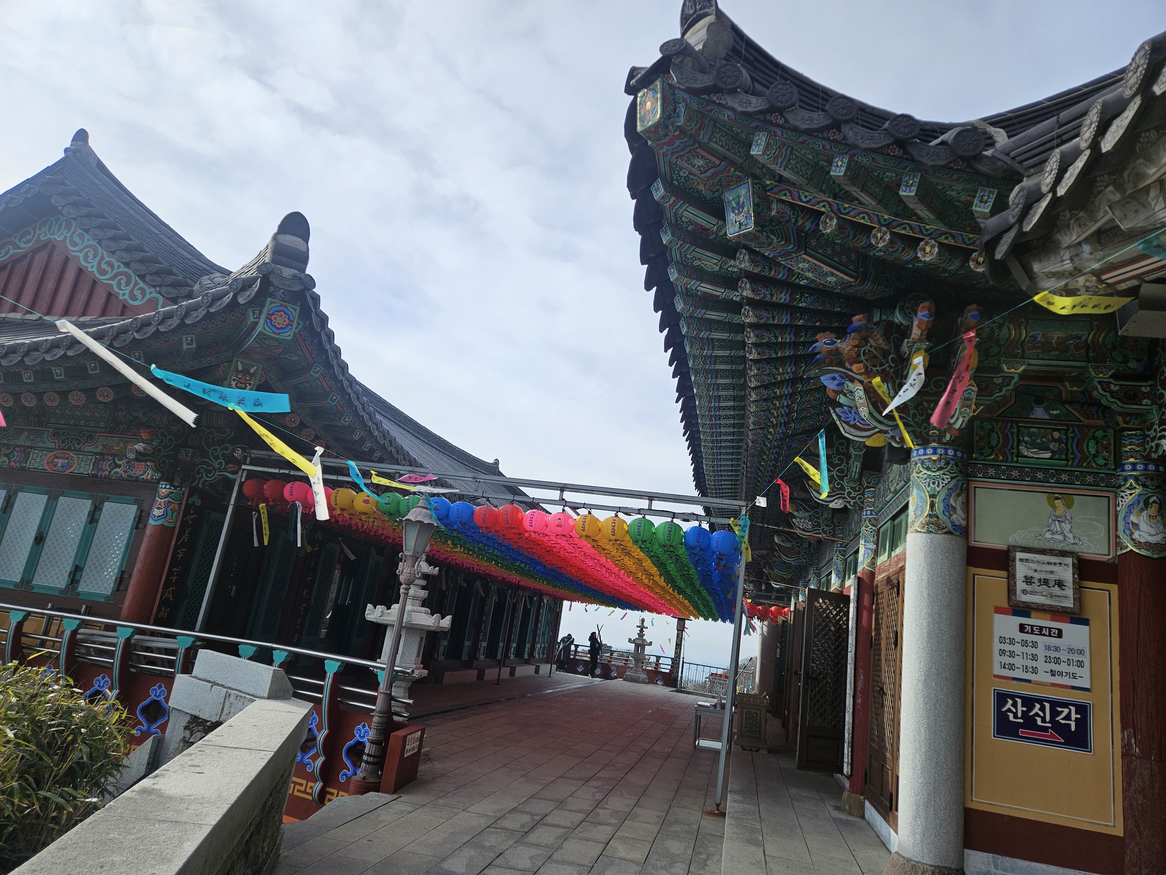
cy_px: 438
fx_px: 775
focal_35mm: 23
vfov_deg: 58.9
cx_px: 583
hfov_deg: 73.9
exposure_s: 1/2410
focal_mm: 5.4
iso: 25
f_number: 1.8
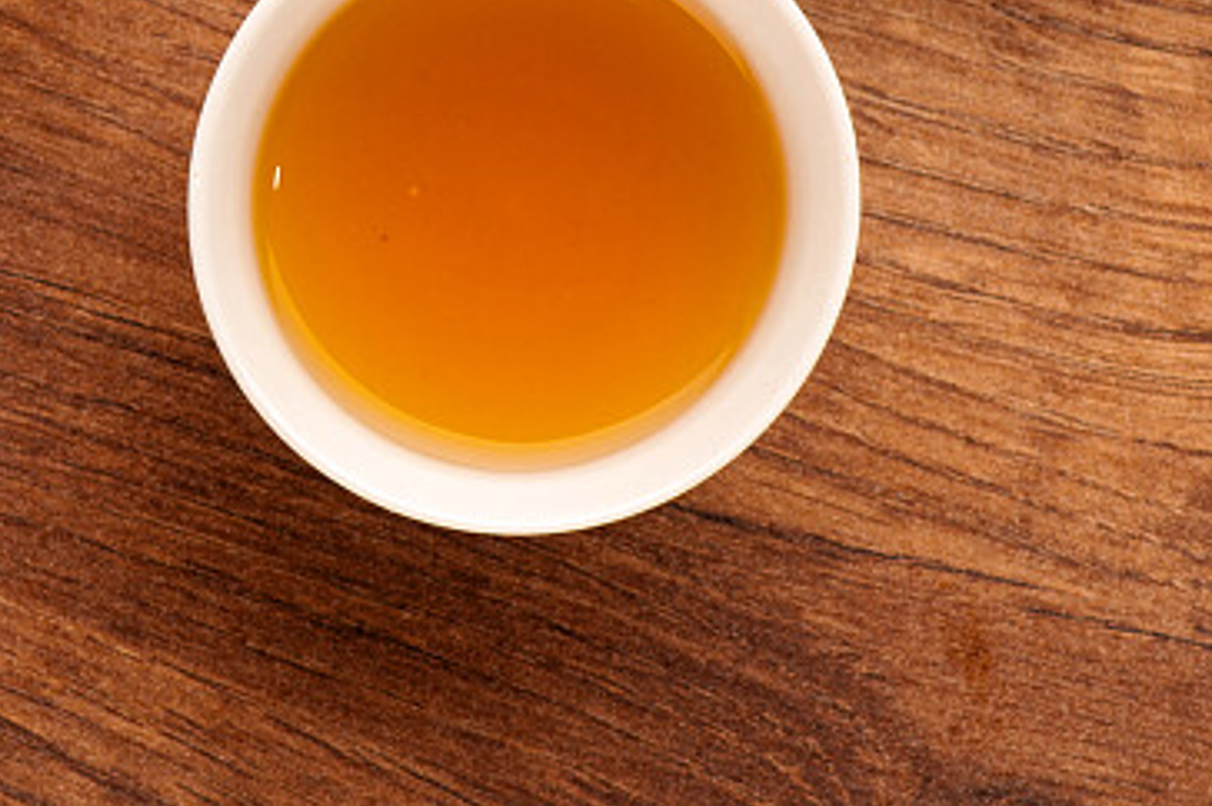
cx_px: 176
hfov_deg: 5.6
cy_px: 13
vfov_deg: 3.7
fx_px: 12412
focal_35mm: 369
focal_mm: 105
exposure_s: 1/200
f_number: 13
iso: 200
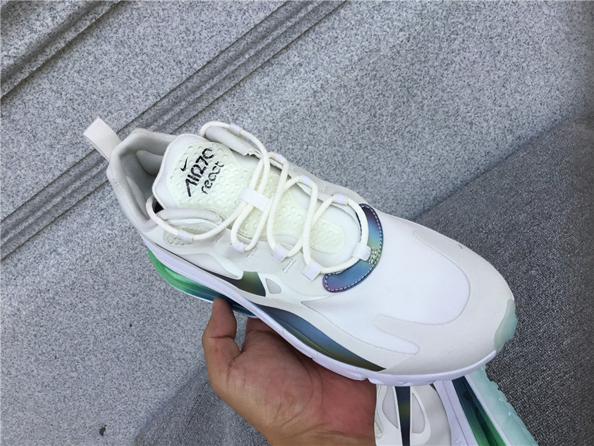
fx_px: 532
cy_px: 223
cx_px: 297
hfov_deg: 58.4
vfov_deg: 45.4
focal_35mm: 31
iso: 25
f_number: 2.4
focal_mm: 3.3
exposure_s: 1/512
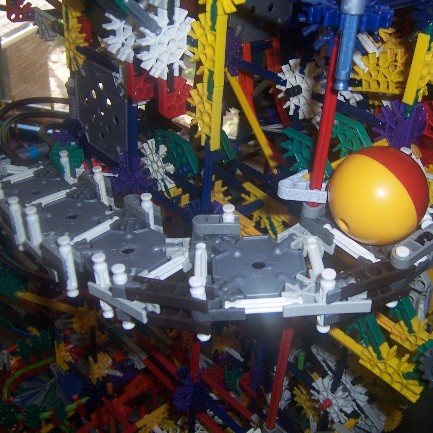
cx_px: 233
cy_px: 217
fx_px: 552
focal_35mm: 39
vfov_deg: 42.8
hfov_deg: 42.8
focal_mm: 5.5
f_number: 2.8
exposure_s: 1/60
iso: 80
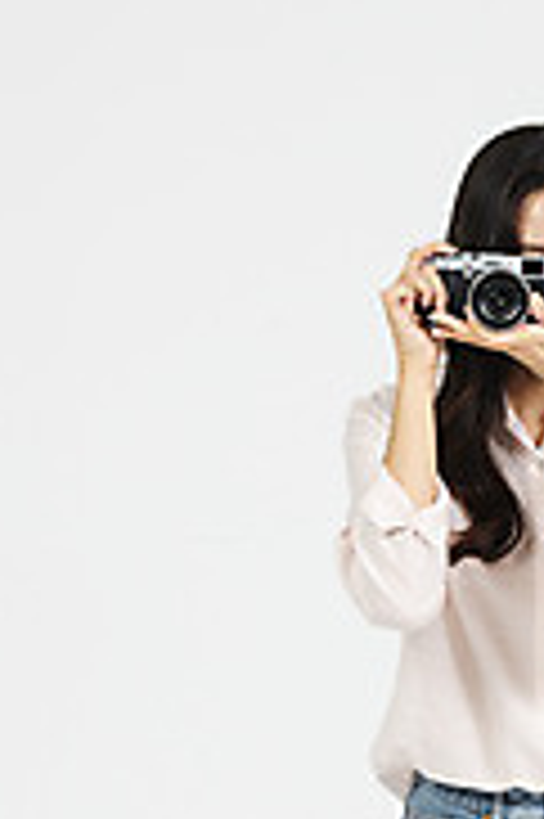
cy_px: 878
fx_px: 4996
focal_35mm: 220
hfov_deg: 6.2
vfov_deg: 9.3
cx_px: 569
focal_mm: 100
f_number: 13
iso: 100
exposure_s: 1/125
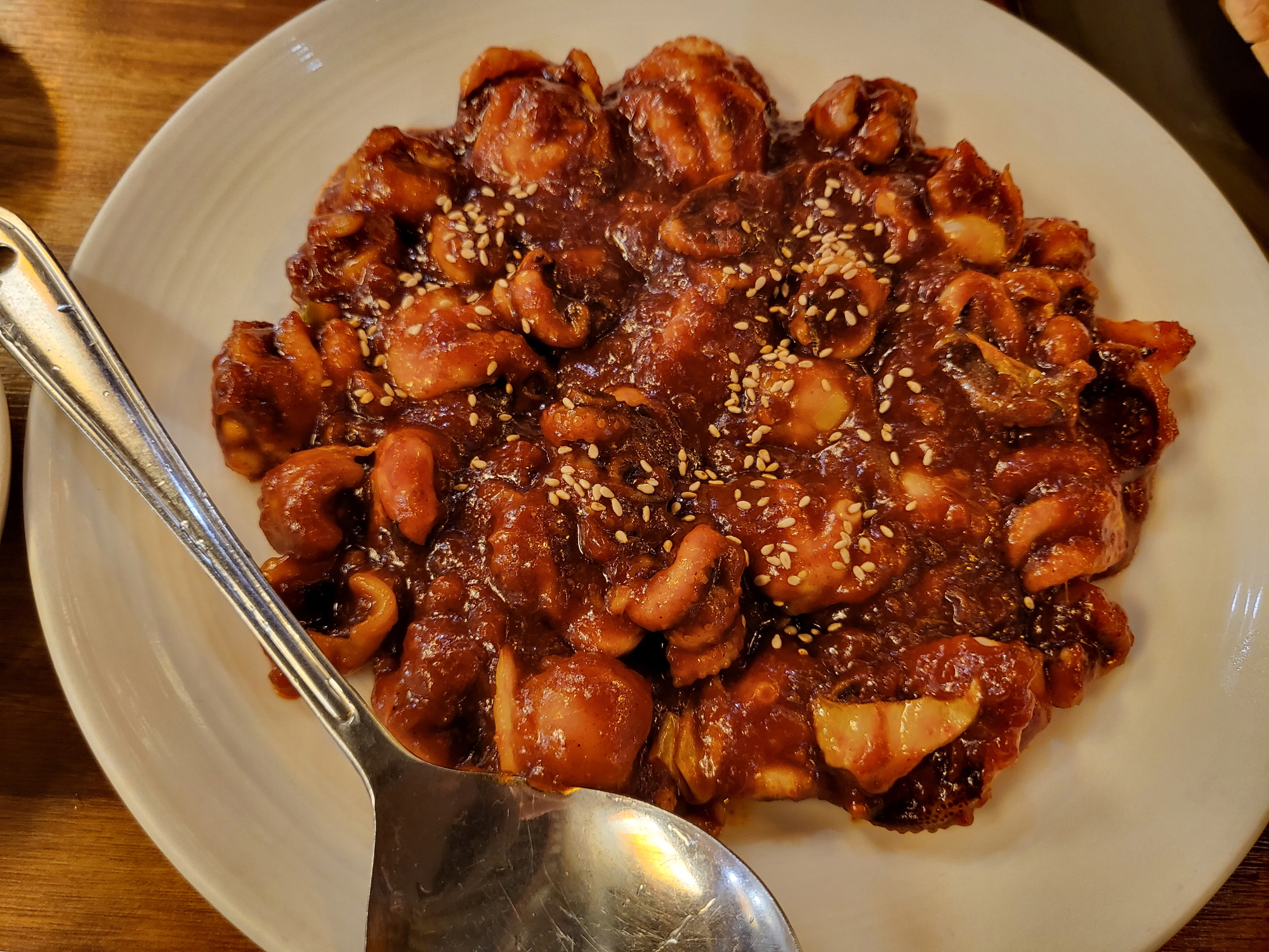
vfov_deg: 53.1
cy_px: 476
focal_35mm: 26
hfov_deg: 67.3
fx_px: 953
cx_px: 634
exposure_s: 1/40
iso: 500
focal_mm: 4.25
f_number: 1.8
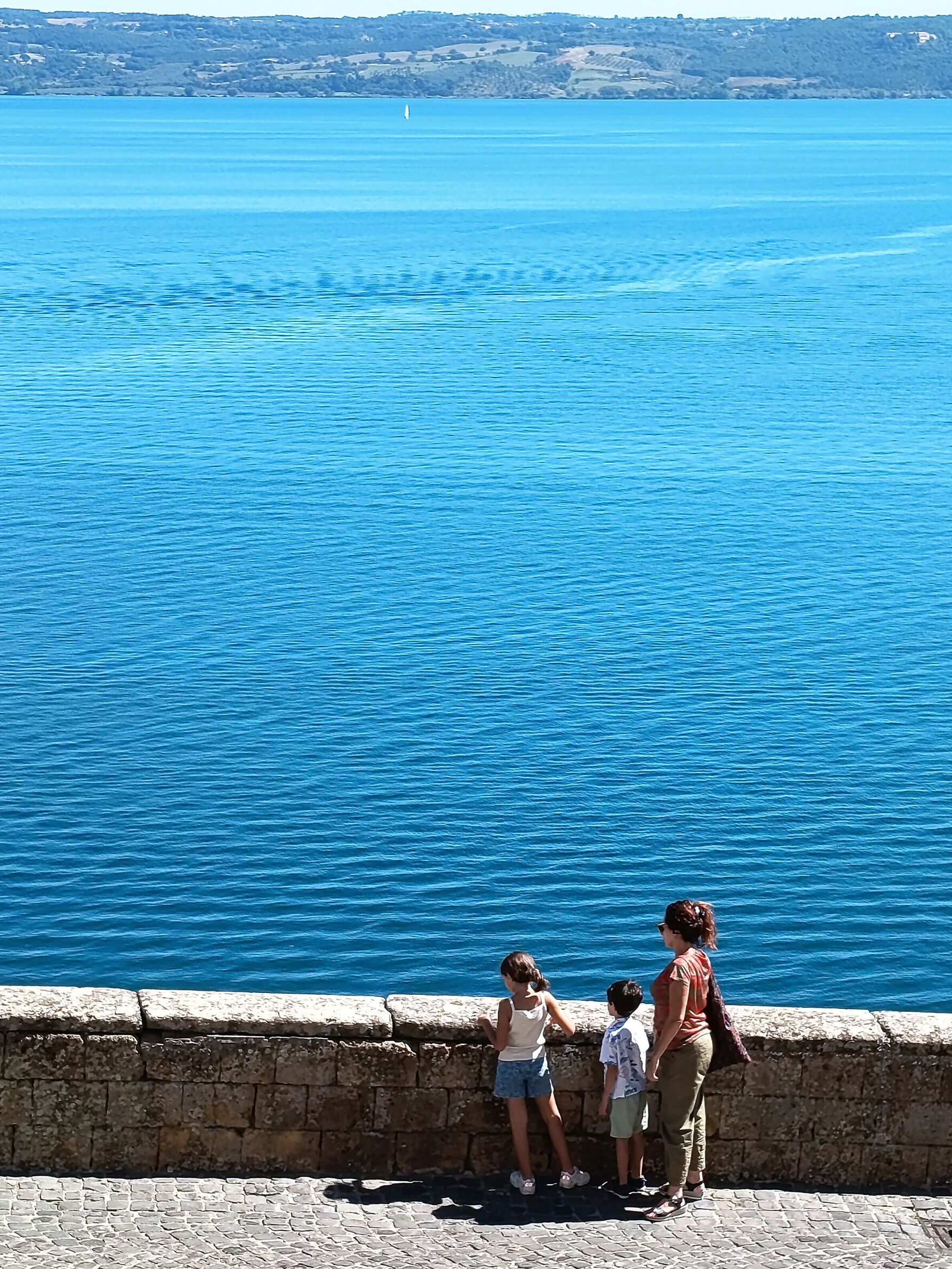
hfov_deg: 20.2
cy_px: 633
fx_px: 2677
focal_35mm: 73
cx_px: 477
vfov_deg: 26.7
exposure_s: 1/422
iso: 53
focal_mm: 5.27
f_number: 1.7
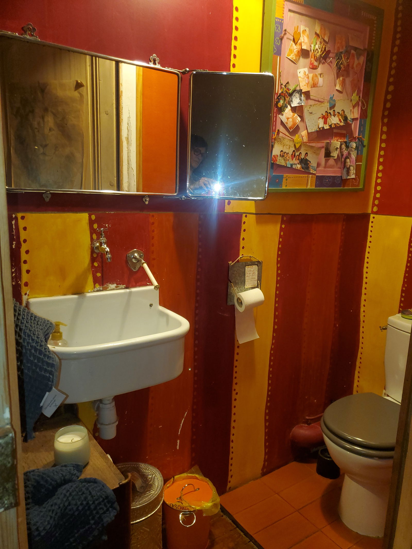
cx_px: 206
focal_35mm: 26
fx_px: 413
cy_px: 274
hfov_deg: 53.1
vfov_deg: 67.3
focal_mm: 4.3
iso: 125
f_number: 1.5
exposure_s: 1/20
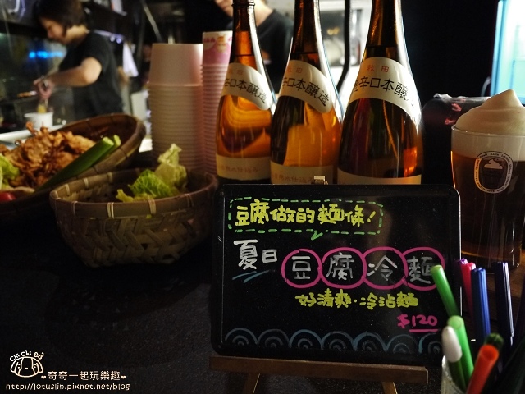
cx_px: 262
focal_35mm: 28
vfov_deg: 49.7
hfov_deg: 63.4
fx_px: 425
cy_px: 197
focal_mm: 14
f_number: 2.5
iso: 800
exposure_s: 1/15
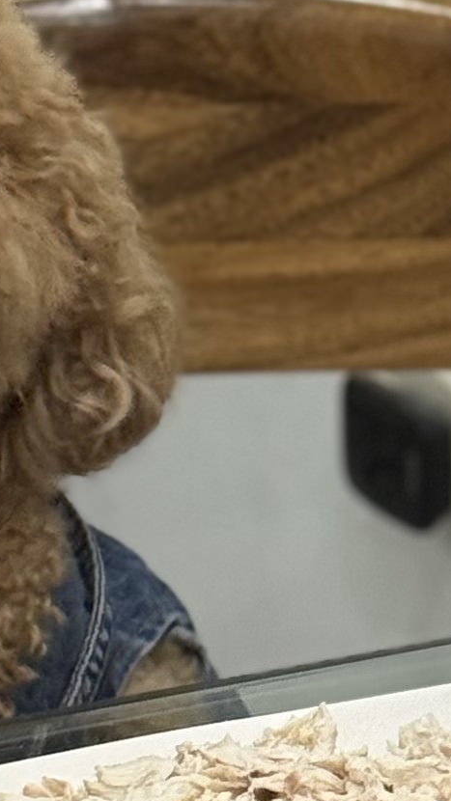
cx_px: 364
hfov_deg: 4.8
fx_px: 5399
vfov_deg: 8.5
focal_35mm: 254
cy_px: 538
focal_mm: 6.76
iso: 250
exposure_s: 1/60
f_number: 1.78
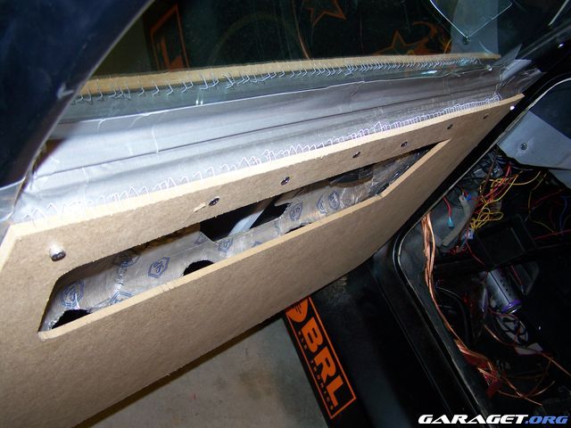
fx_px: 627
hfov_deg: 49.0
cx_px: 286
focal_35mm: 38
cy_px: 214
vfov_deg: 37.7
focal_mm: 6.3
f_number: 2.8
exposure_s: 1/60
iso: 80
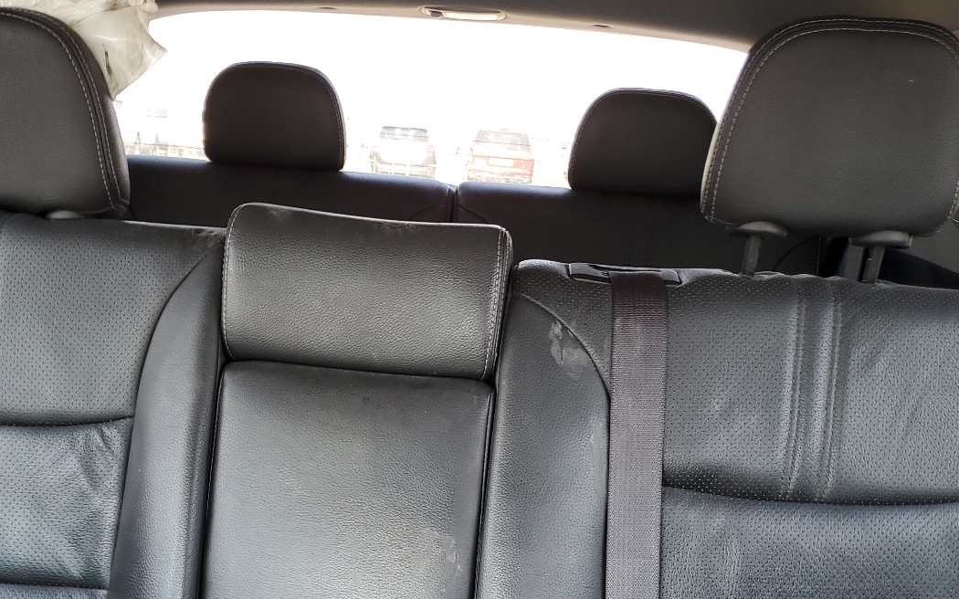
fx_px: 1098
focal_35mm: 42
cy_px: 518
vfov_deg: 29.5
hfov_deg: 47.2
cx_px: 439
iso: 55
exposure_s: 1/60.2
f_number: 1.5
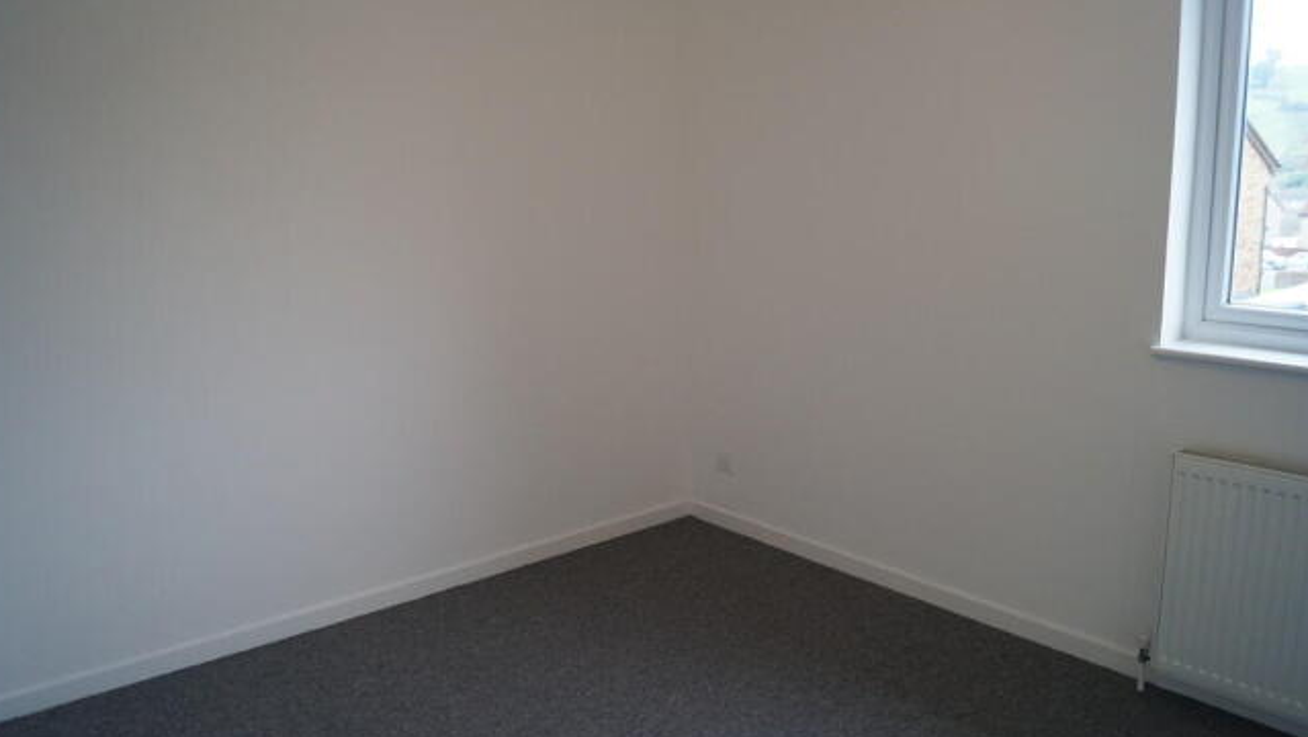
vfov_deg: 40.2
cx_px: 643
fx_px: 1006
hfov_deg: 66.0
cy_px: 391
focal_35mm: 29
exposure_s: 1/60
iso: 640
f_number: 4
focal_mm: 18
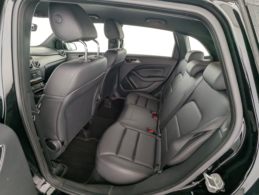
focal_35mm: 16
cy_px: 98
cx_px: 130
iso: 181
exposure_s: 1/63.3
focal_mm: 2.35
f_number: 2.2
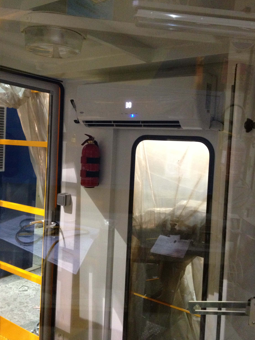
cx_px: 123
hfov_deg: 37.7
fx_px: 373
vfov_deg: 49.0
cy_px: 161
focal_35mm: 38
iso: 400
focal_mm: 4.28
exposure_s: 1/15
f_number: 2.4
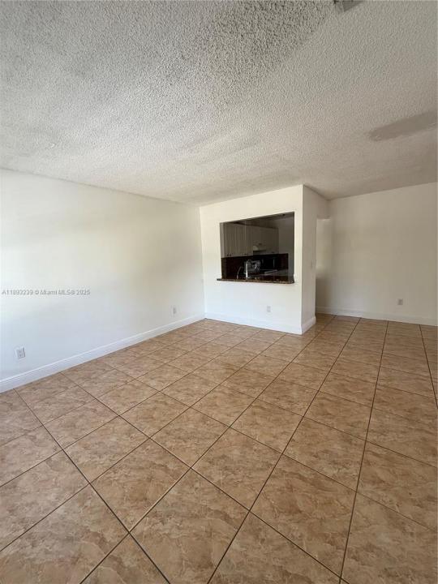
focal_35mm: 14
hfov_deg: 85.7
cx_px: 219
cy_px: 292
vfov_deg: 102.1
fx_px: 236
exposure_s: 1/99
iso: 160
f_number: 2.2
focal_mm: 2.22
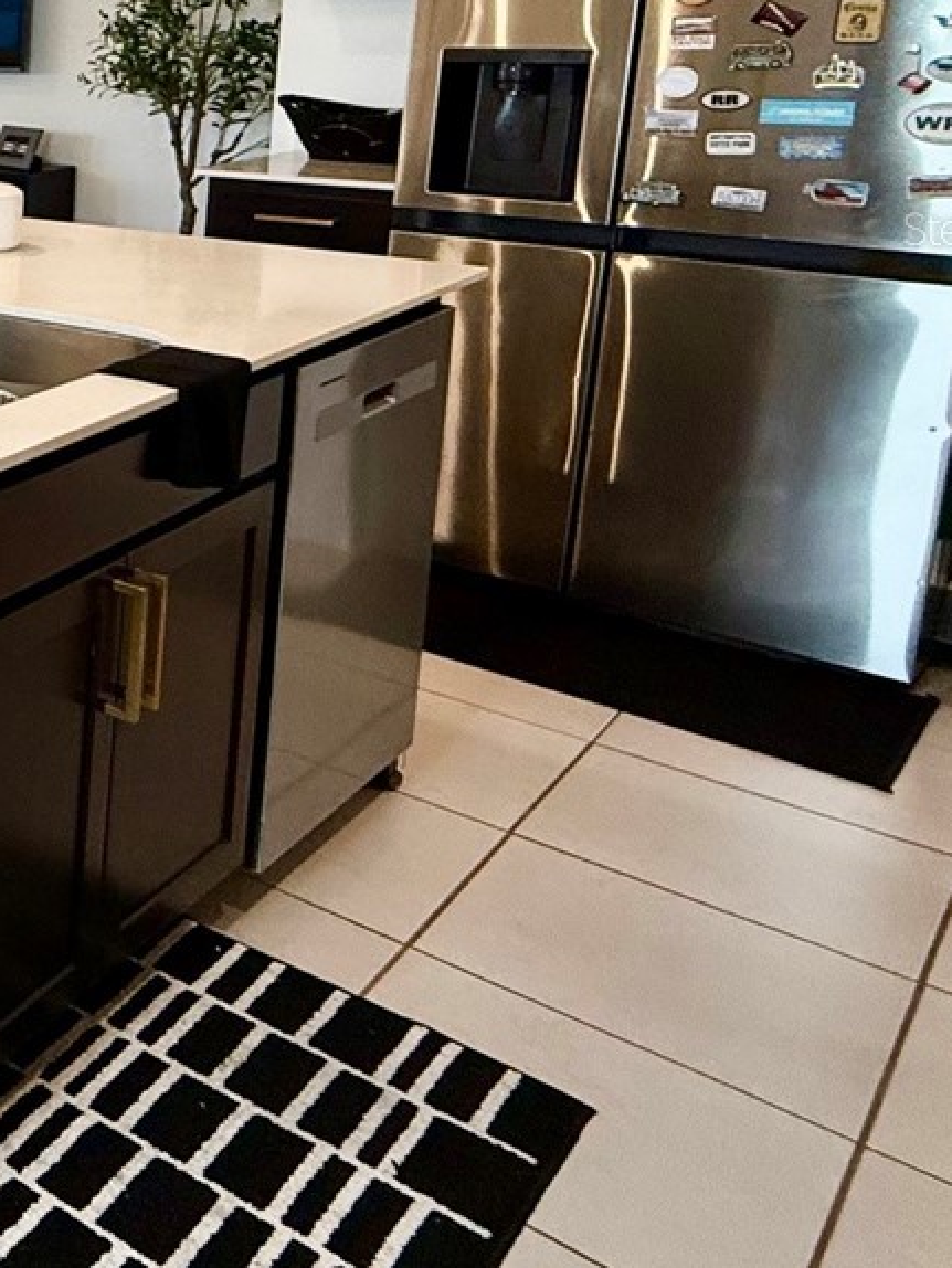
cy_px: 228
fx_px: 1429
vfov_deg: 45.1
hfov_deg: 23.7
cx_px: -656
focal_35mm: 39
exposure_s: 1/120
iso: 200
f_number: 2.2
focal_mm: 2.22
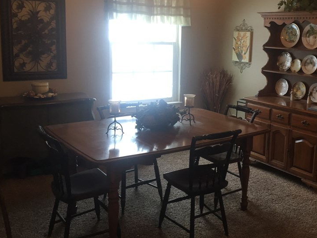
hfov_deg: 45.2
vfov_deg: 35.1
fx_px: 375
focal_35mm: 41
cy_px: 101
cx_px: 208
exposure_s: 1/40
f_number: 2.2
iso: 32
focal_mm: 4.15
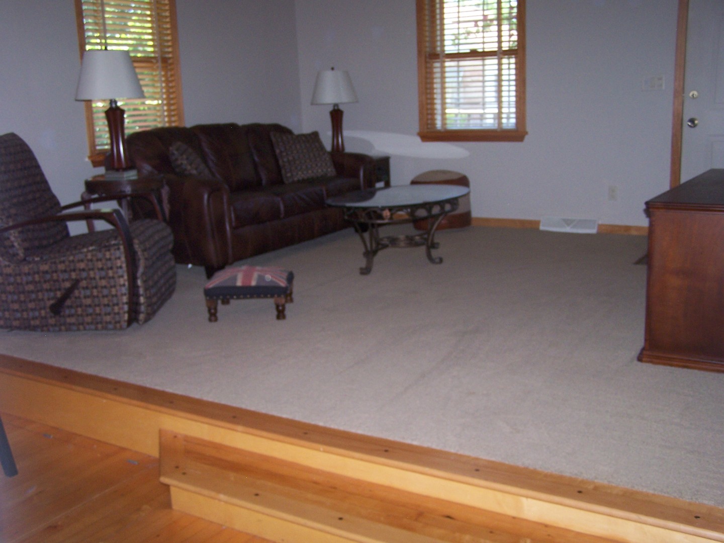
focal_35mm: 38
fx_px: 795
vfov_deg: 37.7
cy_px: 272
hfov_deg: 49.0
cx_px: 362
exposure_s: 1/60
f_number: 2.8
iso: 140
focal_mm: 6.3
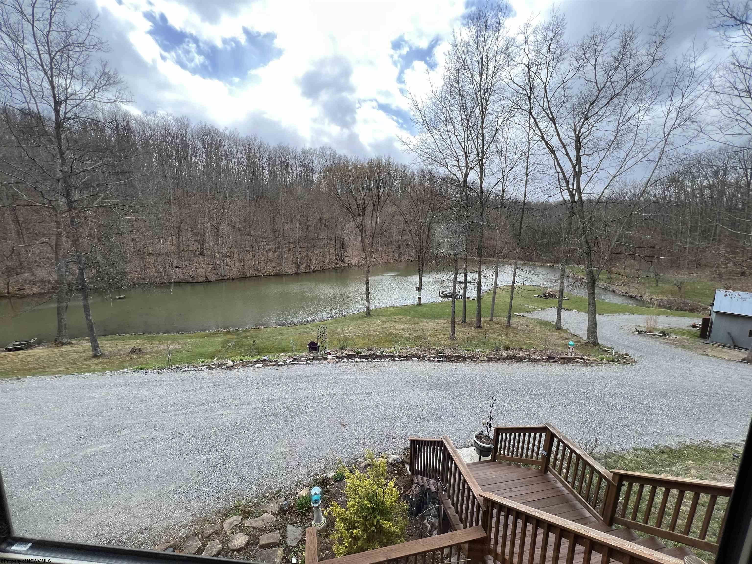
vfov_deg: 89.9
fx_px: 282
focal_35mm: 13
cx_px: 376
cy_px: 282
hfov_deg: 106.2
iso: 32
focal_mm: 1.57
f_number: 1.8
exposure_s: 1/283
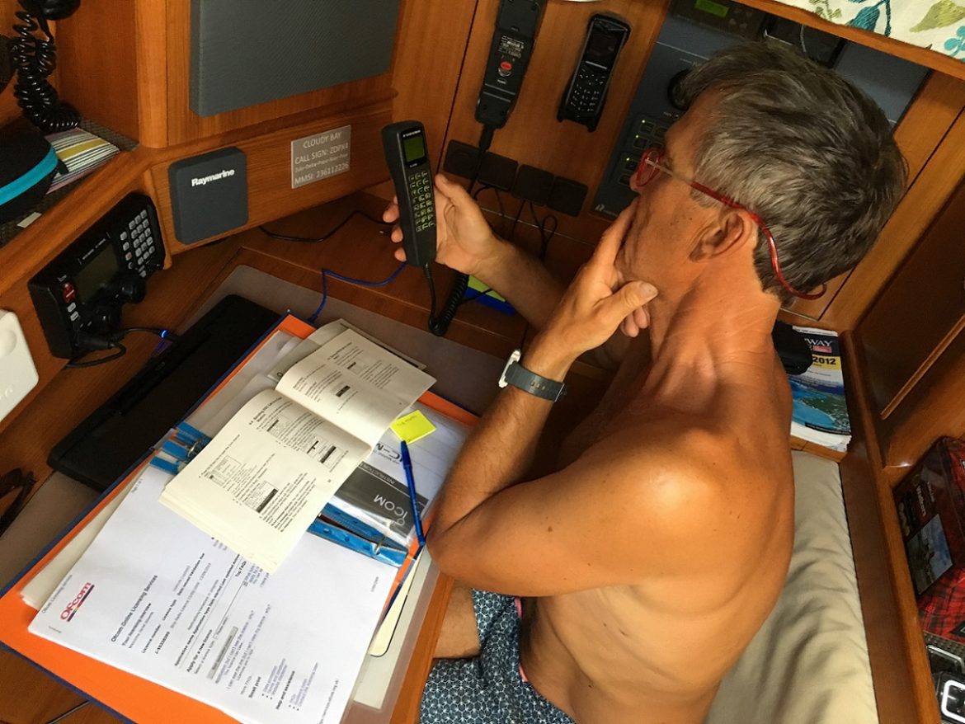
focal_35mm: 29
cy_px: 362
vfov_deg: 48.2
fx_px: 809
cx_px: 482
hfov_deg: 61.6
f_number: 2.2
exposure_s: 1/30
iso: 200
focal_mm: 4.15
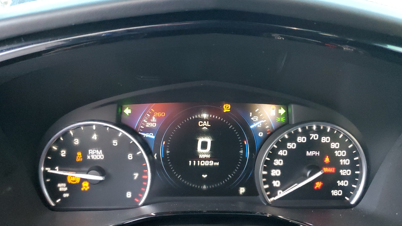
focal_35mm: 29
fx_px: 309
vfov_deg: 39.9
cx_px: 199
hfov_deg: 66.1
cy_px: 142
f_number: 1.5
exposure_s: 1/60.2
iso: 402
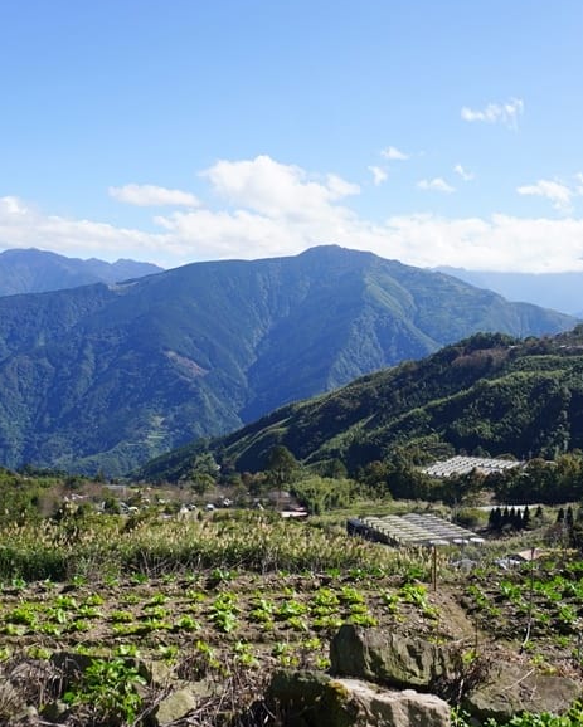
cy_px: 363
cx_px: 314
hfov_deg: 40.1
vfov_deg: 49.1
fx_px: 797
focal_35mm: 37
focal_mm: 16
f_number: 5
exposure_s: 1/640
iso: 100
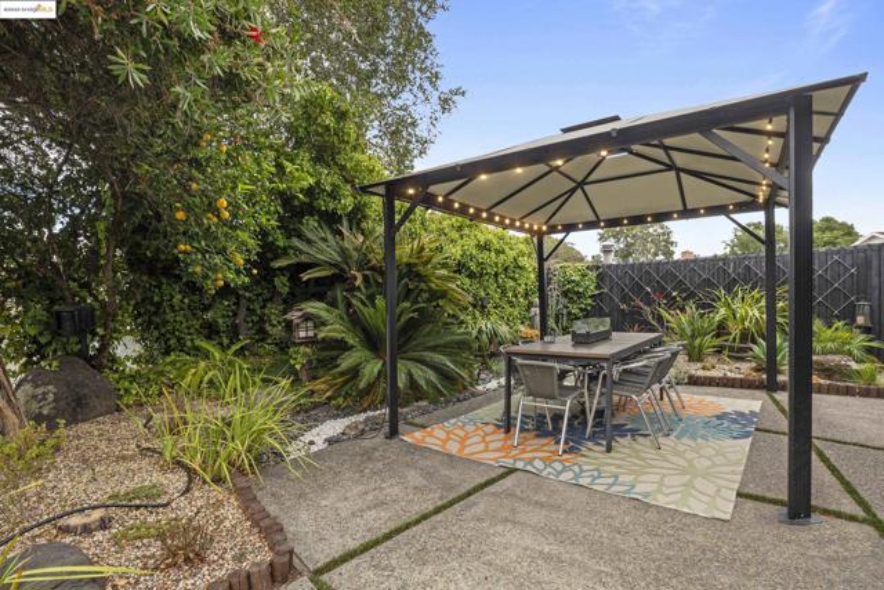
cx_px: 442
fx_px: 442
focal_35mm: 18
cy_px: 295
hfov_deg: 90.0
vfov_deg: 67.4
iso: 250
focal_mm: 12
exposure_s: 1/40
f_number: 9
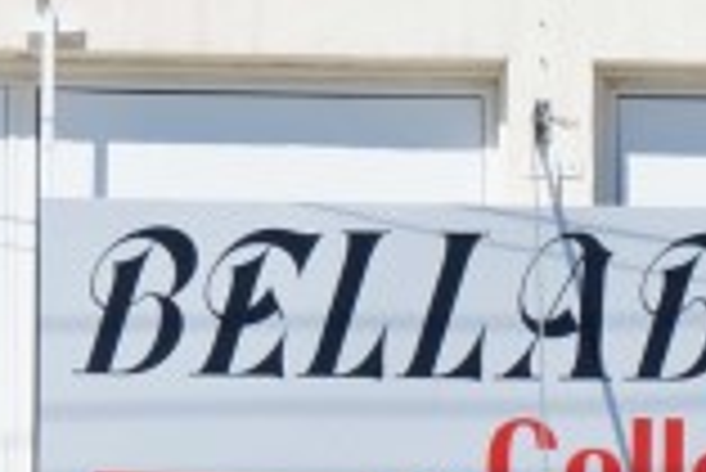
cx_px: 542
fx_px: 5266
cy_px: 746
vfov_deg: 5.1
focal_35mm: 268
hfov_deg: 7.7
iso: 100
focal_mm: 39
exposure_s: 1/160
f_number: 16
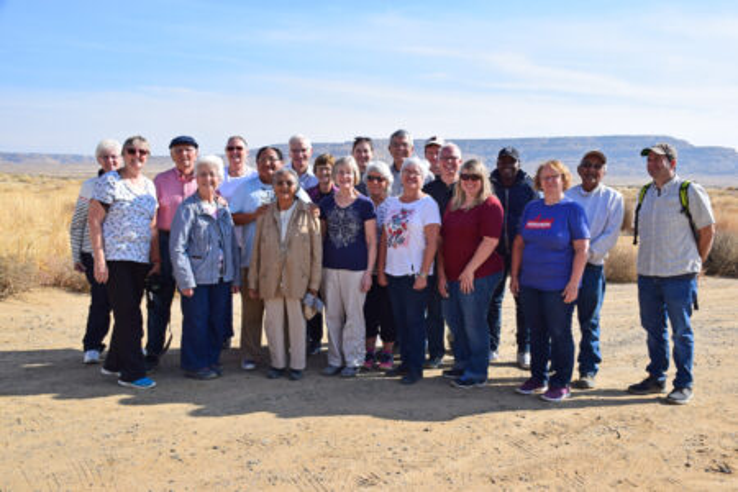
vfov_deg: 31.9
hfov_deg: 46.4
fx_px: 861
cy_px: 246
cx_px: 369
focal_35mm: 42
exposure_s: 1/400
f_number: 11
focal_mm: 28
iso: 400
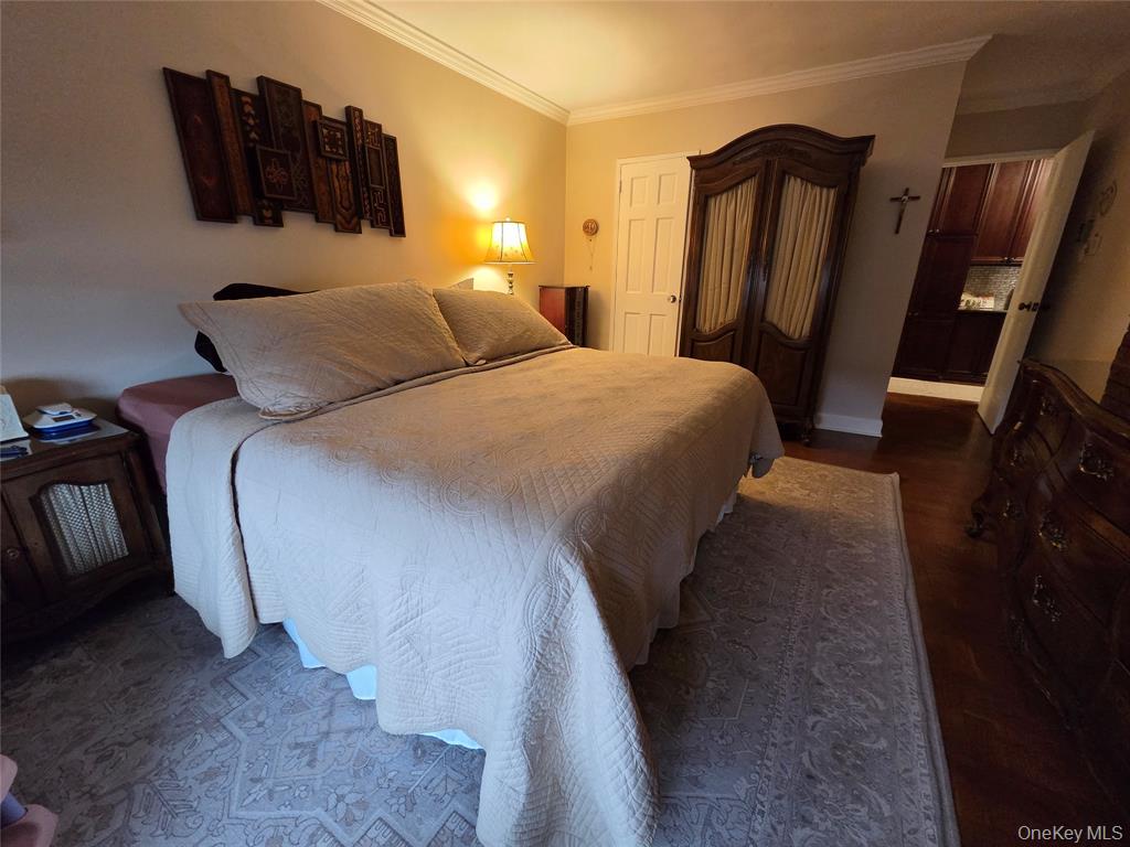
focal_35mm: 13
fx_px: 424
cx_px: 565
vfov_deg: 89.9
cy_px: 424
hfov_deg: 106.2
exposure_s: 1/60
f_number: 2.2
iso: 640
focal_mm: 2.2
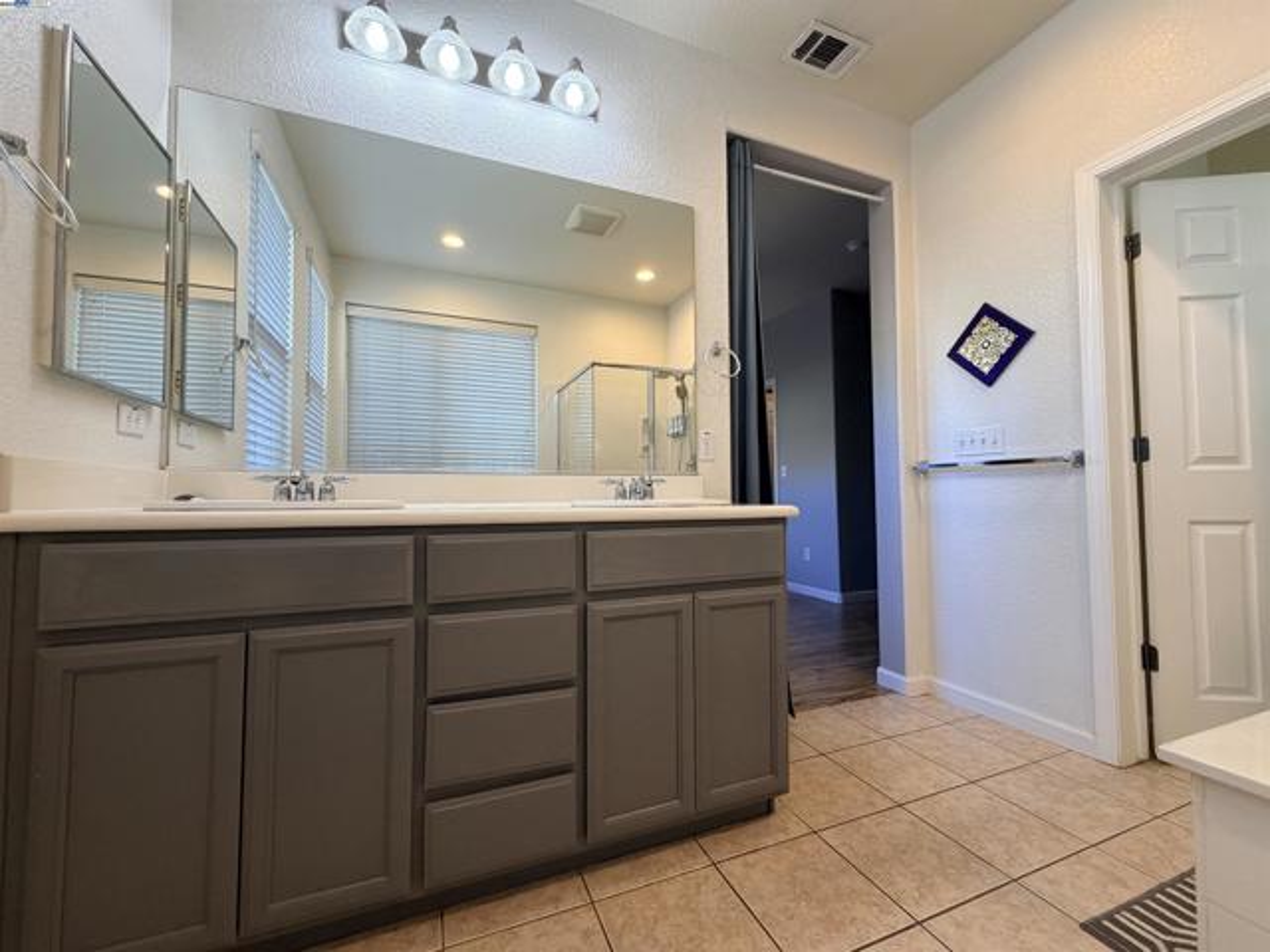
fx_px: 514
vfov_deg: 85.7
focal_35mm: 14
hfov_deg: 102.1
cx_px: 635
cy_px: 476
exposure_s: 1/120
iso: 200
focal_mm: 2.22
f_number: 2.2
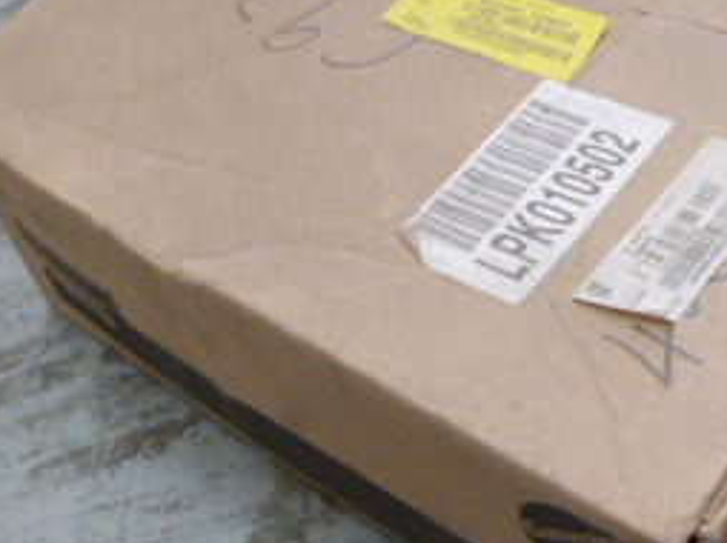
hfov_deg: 30.7
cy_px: 332
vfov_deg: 23.2
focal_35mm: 63
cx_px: 435
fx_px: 1322
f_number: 3.1
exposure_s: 1/8
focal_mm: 4.5
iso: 400
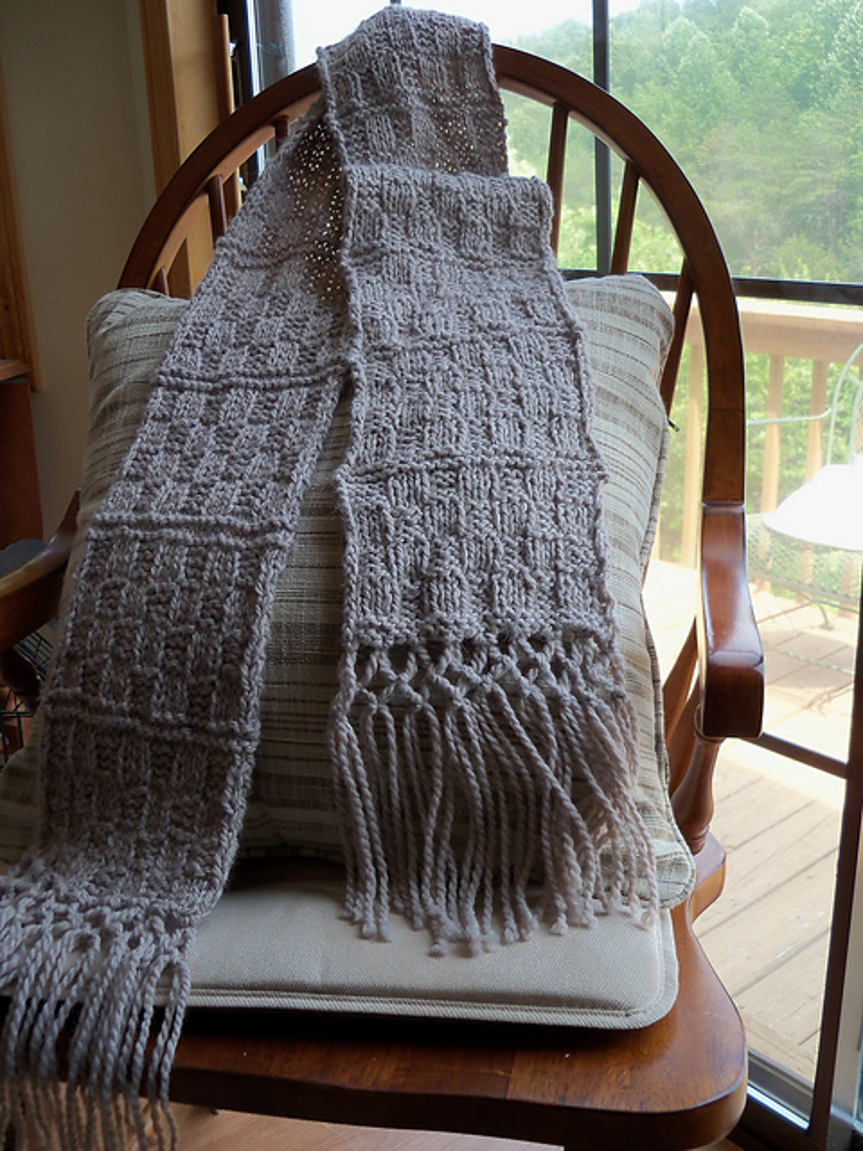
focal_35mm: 35
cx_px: 432
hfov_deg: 40.7
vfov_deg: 52.6
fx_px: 1163
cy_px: 576
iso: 80
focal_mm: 6.2
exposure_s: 1/80
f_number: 3.5
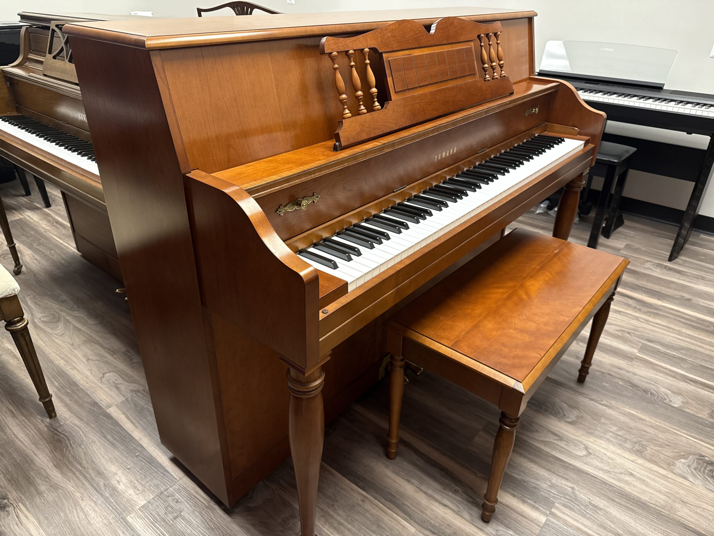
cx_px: 357
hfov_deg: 71.6
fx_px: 495
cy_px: 268
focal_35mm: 24
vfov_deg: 56.8
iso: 400
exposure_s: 1/60
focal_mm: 6.76
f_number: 1.78
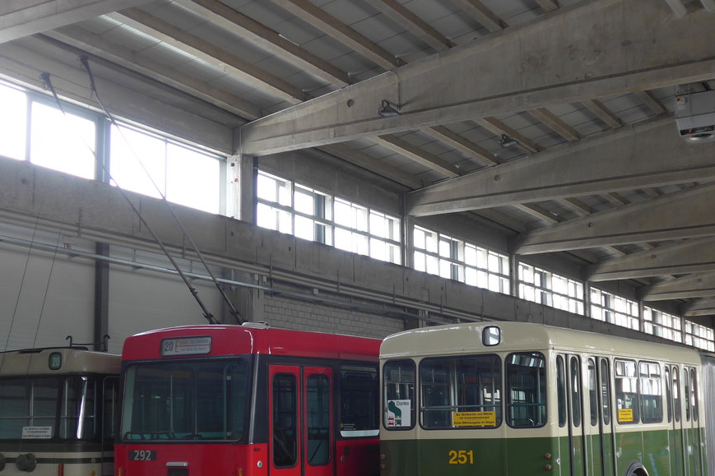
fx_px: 1112
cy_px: 299
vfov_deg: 24.1
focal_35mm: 56
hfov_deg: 35.6
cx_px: 377
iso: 100
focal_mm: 8
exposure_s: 1/60
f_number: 2.5
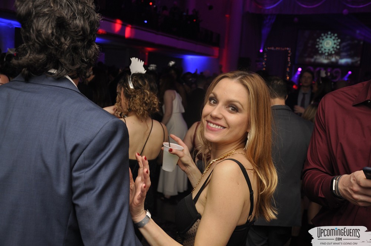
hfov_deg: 49.6
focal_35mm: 39
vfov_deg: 34.1
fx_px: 401
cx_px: 186
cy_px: 123
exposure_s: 1/60
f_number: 5
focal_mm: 26
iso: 400
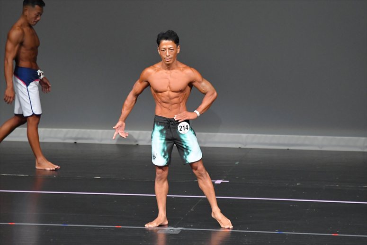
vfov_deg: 4.0
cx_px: 184
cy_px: 122
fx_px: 3515
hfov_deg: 6.0
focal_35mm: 345
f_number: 5.6
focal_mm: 230
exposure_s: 1/400
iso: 5000
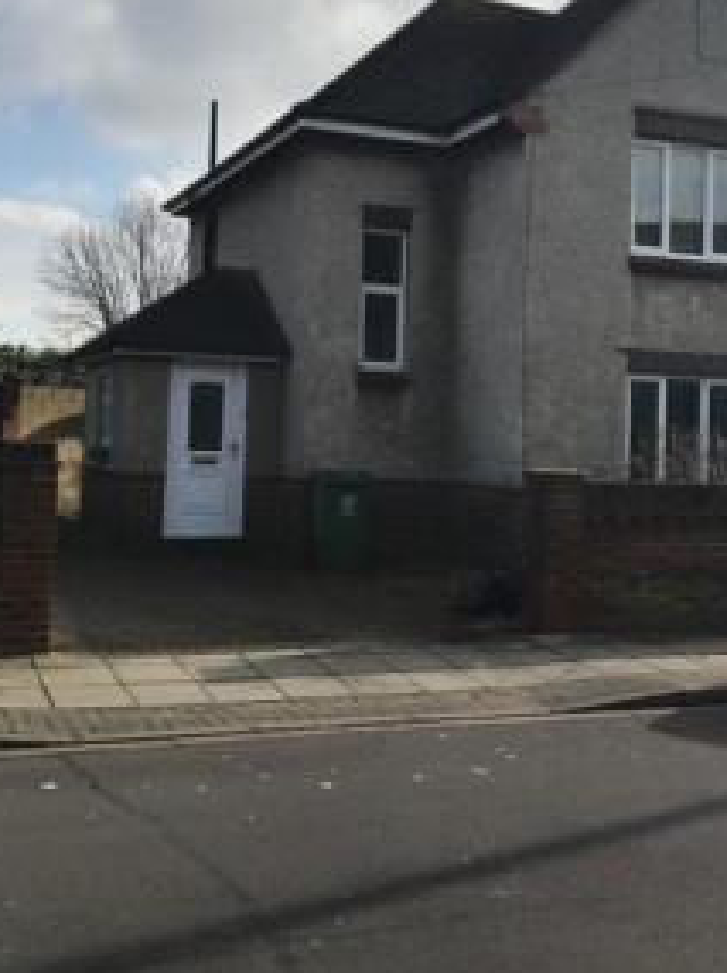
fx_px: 1207
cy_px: 387
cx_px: 372
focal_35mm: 43
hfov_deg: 33.5
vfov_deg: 43.7
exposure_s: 1/2817
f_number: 1.8
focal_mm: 3.99
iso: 20
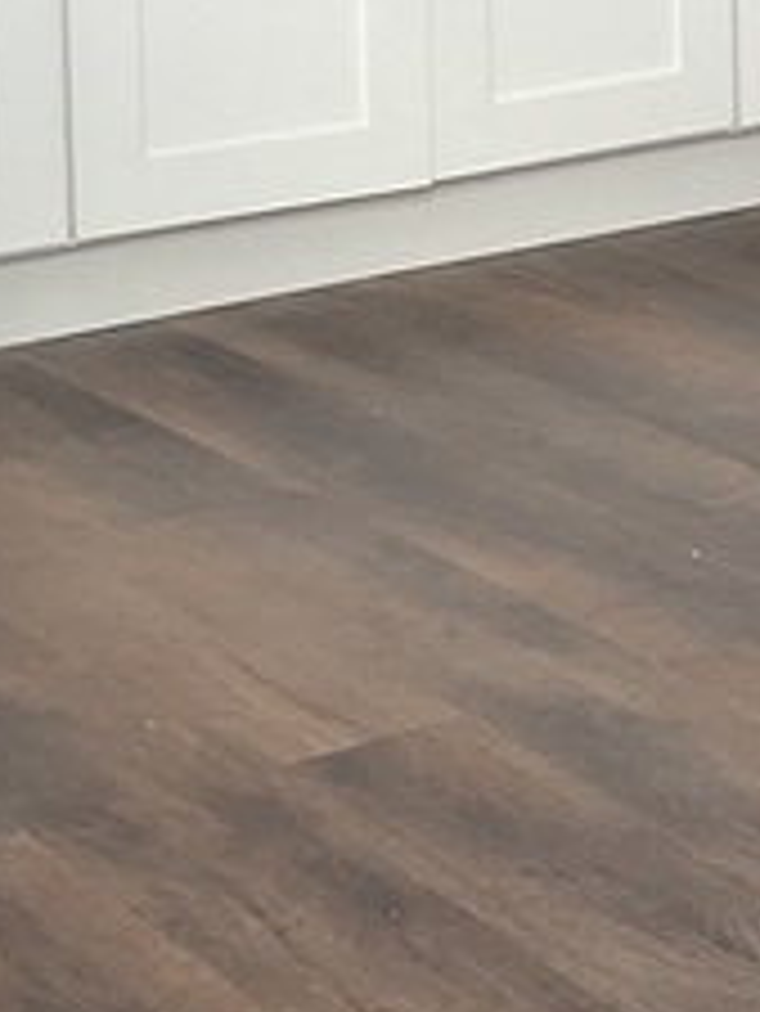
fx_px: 4065
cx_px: 1075
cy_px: -130
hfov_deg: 10.4
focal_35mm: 139
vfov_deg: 13.9
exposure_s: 1/60
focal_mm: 3
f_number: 1.8
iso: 32
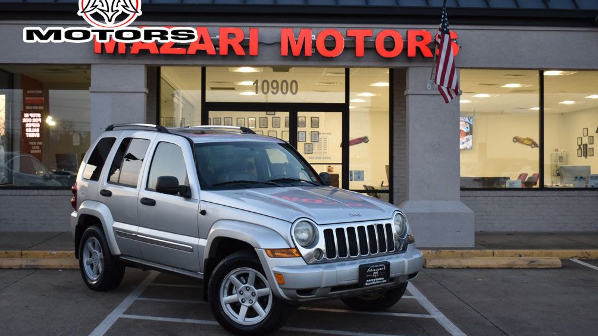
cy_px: 150
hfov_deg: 42.9
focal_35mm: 48
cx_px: 299
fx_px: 761
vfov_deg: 24.9
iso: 400
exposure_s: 1/60
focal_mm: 30
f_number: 4.2
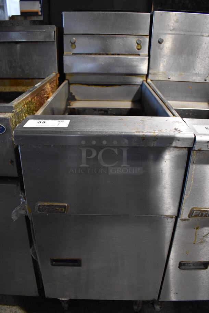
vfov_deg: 67.3
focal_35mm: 27
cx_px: 104
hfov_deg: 48.0
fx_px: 235
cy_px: 156
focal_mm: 18
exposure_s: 1/125
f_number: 3.5
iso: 2800
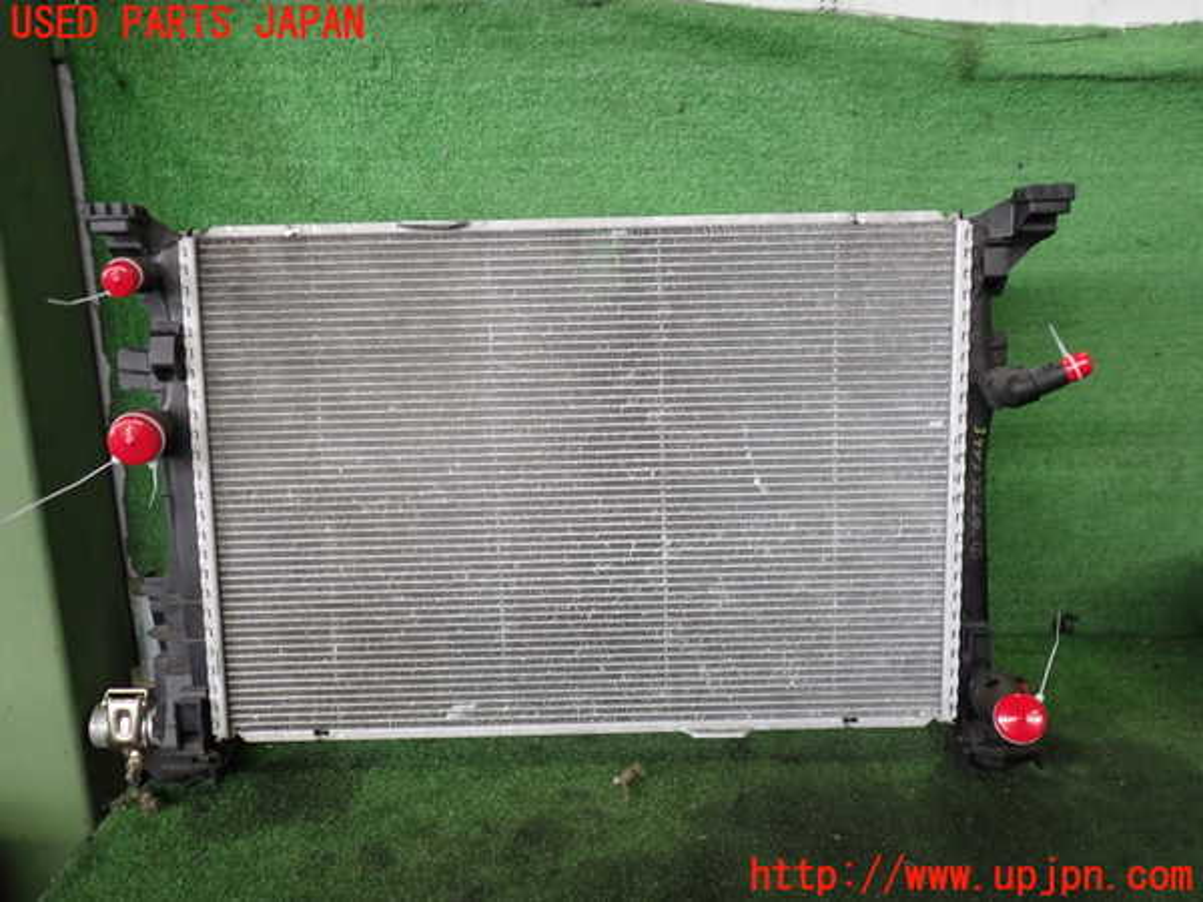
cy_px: 451
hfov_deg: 60.0
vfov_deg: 46.8
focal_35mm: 30
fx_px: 1043
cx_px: 602
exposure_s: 1/80
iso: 200
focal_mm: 5.4
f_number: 2.3
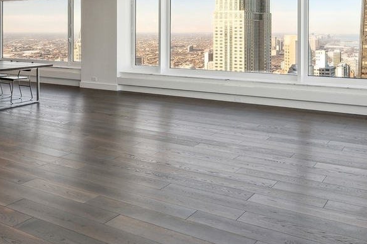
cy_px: 36
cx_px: 183
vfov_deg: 32.8
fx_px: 397
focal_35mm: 39
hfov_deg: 49.6
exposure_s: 1/250
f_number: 8
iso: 400
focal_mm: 14
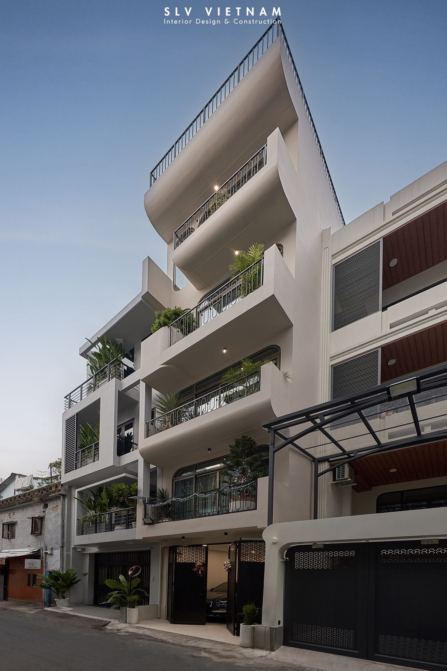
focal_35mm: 12
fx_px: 223
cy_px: 336
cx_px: 224
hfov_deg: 90.0
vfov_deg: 112.6
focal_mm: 12
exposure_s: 1/100
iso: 320
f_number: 5
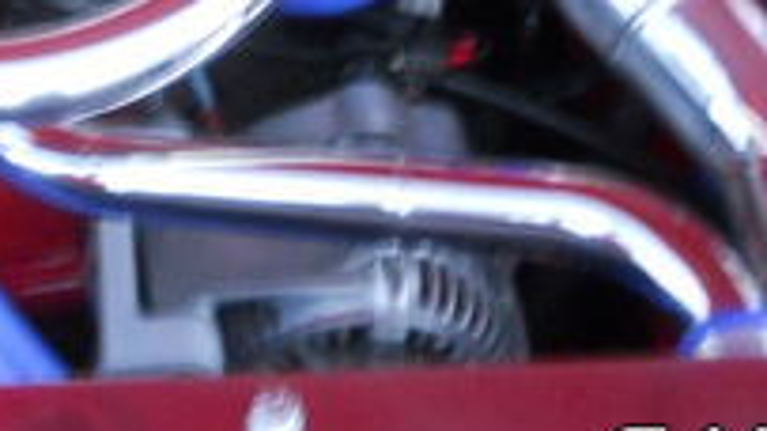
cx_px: 42
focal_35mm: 141
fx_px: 2866
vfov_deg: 8.2
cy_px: -423
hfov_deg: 15.0
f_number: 3.1
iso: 400
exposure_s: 1/15
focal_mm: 6.72
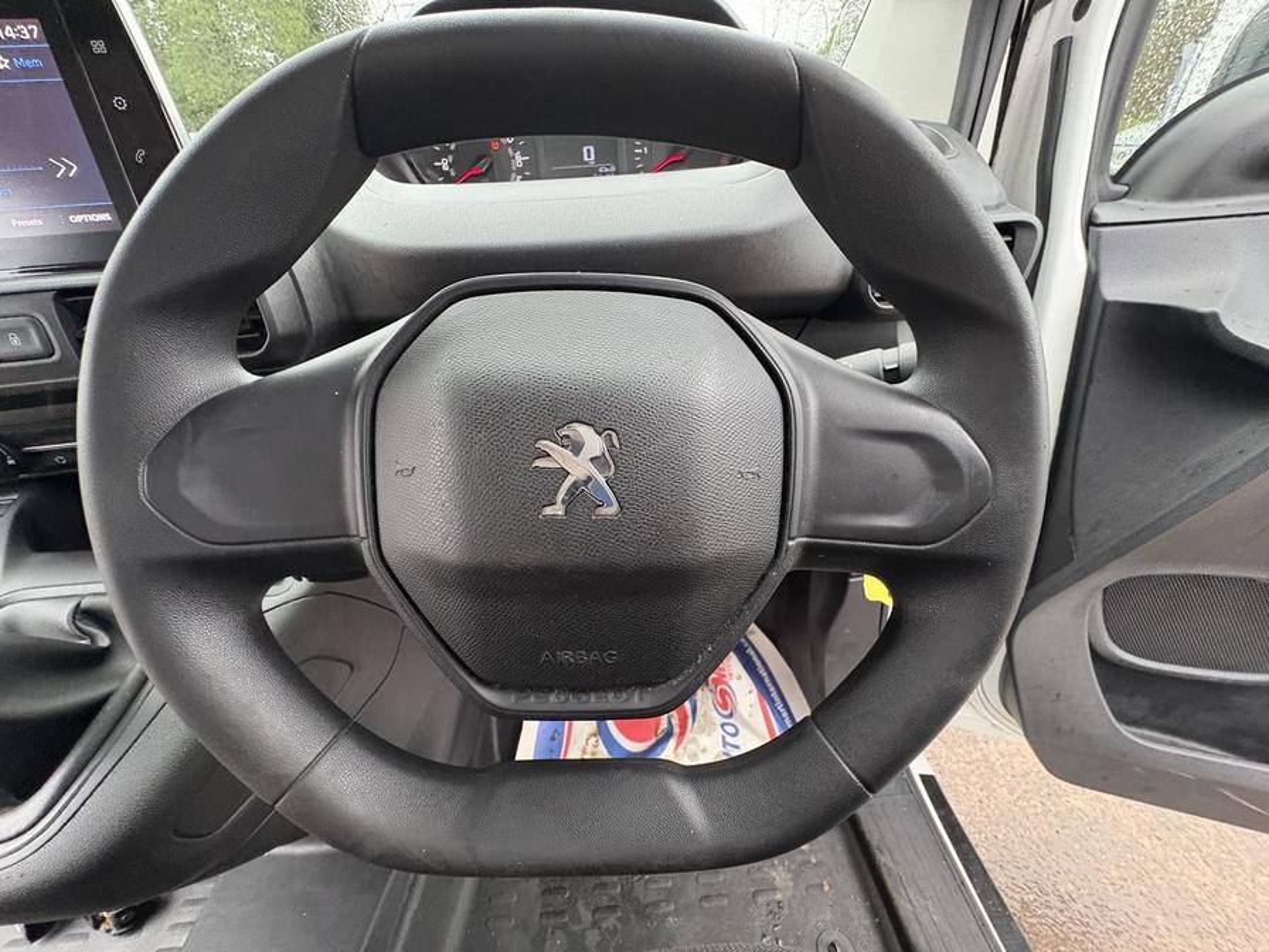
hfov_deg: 102.1
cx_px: 634
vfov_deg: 85.7
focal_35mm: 14
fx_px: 513
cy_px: 476
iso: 500
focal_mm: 2.22
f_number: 2.2
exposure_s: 1/60
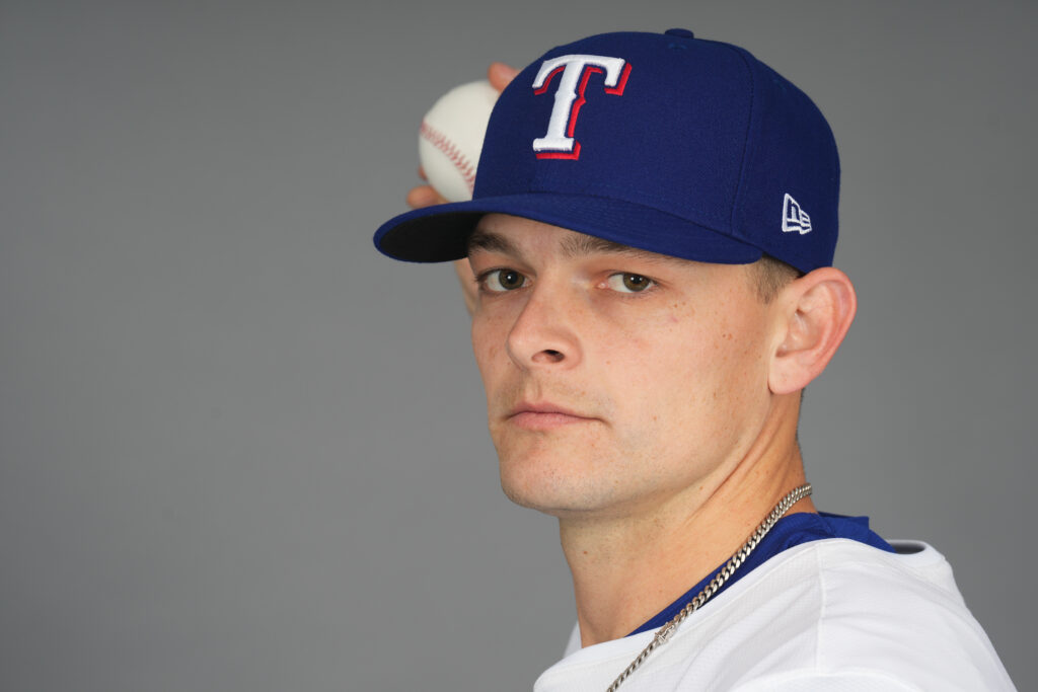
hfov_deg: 12.0
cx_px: 519
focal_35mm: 171
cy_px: 346
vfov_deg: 8.0
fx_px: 4931
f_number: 8
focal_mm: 171
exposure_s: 1/200
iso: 160
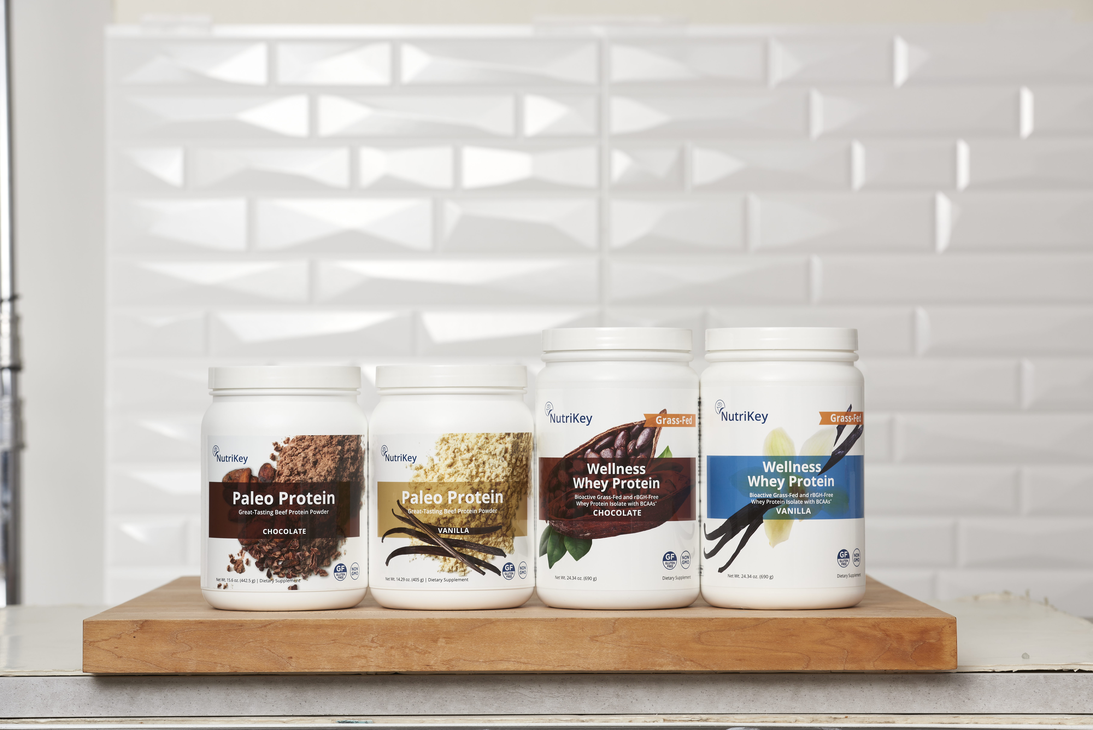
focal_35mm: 112
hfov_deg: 18.3
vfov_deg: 12.2
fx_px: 3401
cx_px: 546
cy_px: 365
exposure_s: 1/125
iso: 125
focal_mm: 112
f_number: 8
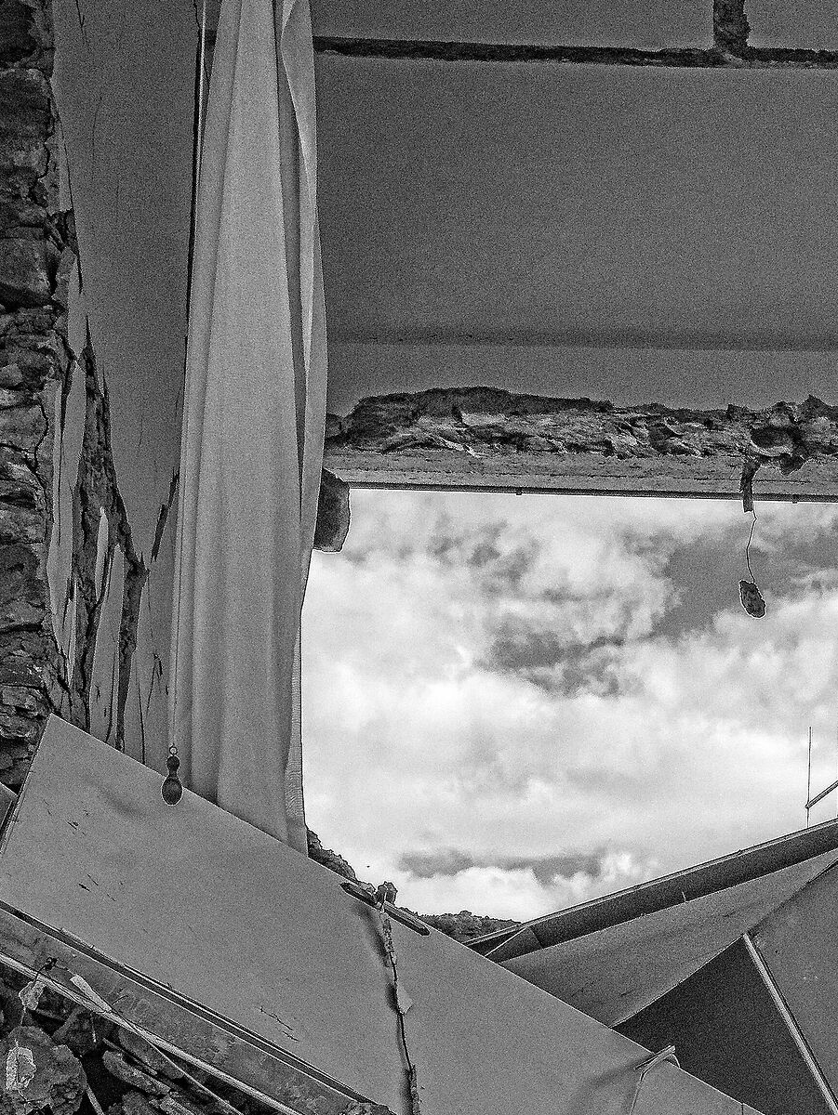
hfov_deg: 11.5
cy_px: 949
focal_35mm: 128
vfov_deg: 15.3
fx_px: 4129
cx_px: 818
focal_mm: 32
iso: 200
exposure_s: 1/500
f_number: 10
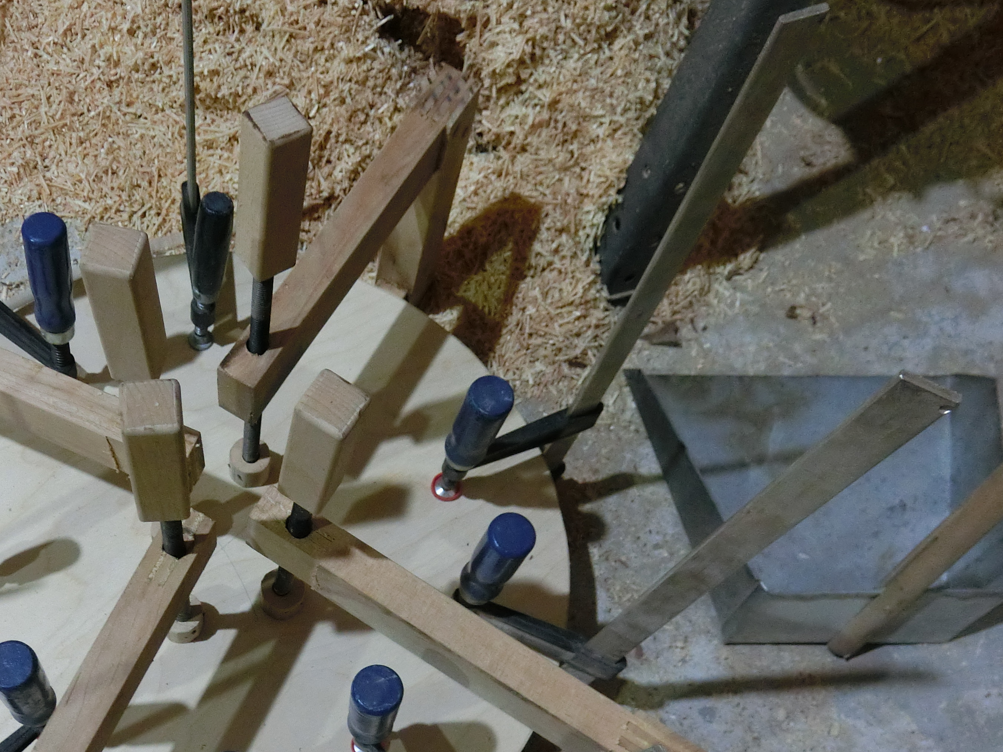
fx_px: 1072
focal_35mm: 37
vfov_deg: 37.8
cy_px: 550
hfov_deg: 49.2
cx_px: 327
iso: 800
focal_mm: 5.4
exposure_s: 1/30
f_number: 2.8
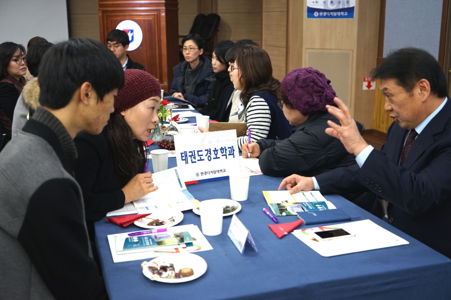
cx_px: 226
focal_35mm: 44
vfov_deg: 30.5
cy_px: 150
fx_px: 551
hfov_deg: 44.5
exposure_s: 1/60
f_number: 4
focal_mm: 44
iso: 1250
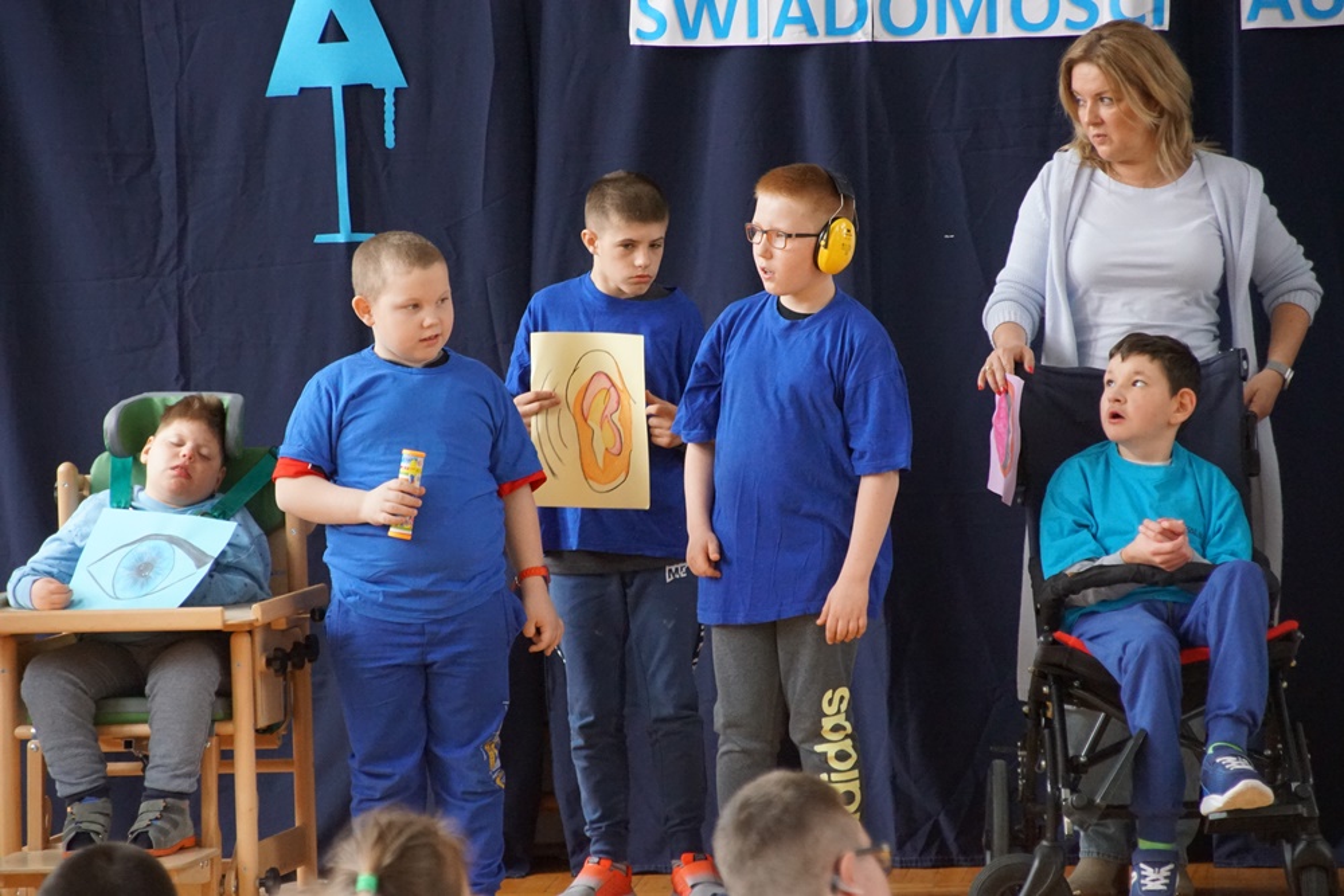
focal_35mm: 195
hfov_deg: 10.5
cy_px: 448
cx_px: 672
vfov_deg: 7.0
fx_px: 7281
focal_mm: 130
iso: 3200
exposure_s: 1/160
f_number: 5.6
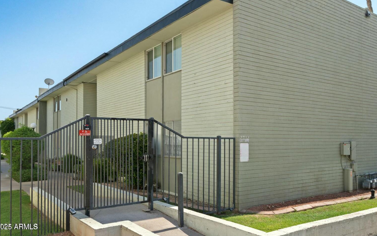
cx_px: 186
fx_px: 298
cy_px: 110
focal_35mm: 29
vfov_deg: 43.1
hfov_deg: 64.6
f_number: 11
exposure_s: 1/100
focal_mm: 28
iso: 500
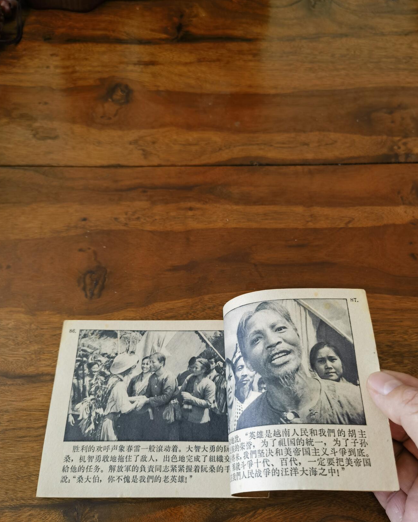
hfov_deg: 50.0
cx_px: 212
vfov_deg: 60.3
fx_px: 448
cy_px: 285
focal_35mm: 29
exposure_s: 1/120
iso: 80
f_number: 1.9
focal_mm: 6.67
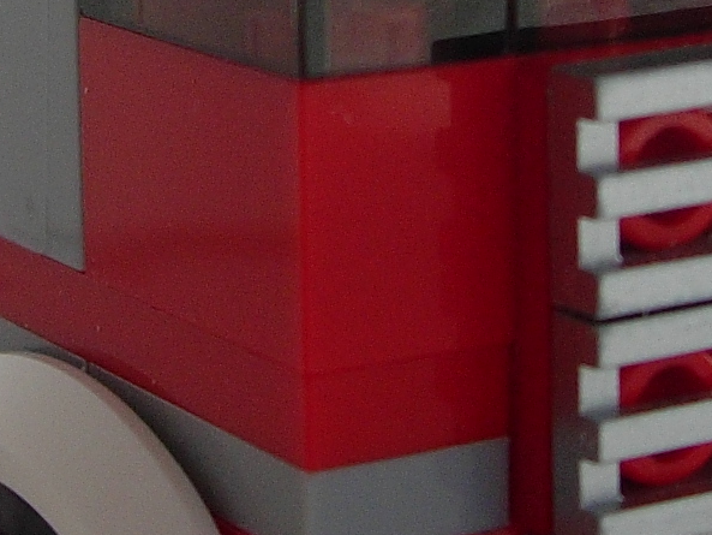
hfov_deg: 11.8
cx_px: 66
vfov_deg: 8.9
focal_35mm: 166
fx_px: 3415
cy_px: 123
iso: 64
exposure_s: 1/836
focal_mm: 7.8
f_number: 2.8
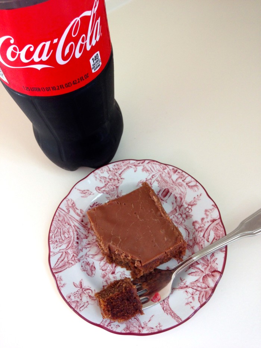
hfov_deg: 43.0
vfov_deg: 55.3
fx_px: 332
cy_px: 174
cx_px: 130
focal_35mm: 33
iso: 80
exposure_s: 1/20
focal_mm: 4.12
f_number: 2.4
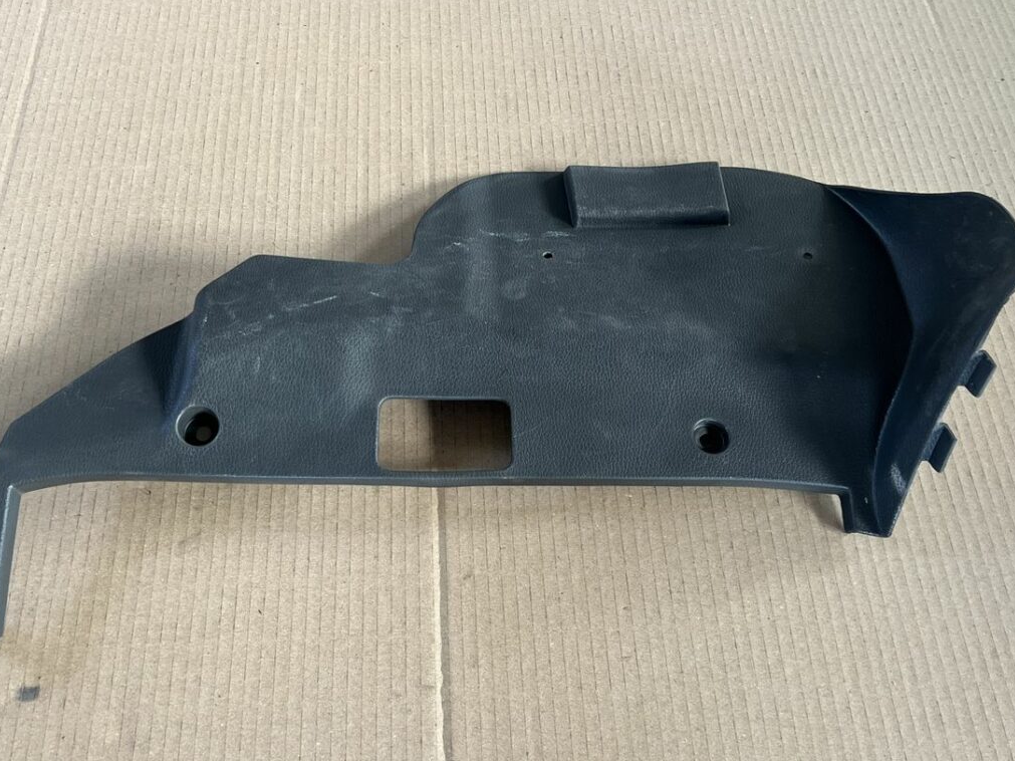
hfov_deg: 51.3
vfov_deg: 39.6
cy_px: 413
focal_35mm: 36
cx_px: 471
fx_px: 1055
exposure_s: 1/121
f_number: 1.5
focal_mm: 5.7
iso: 125
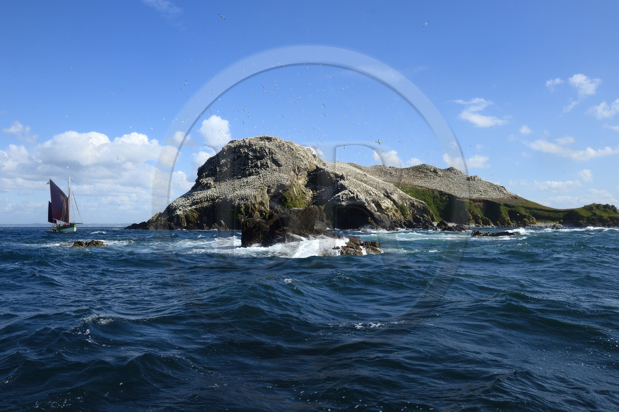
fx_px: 498
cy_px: 206
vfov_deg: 44.9
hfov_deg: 63.7
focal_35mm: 29
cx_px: 310
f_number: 10
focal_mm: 29
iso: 800
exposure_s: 1/1600
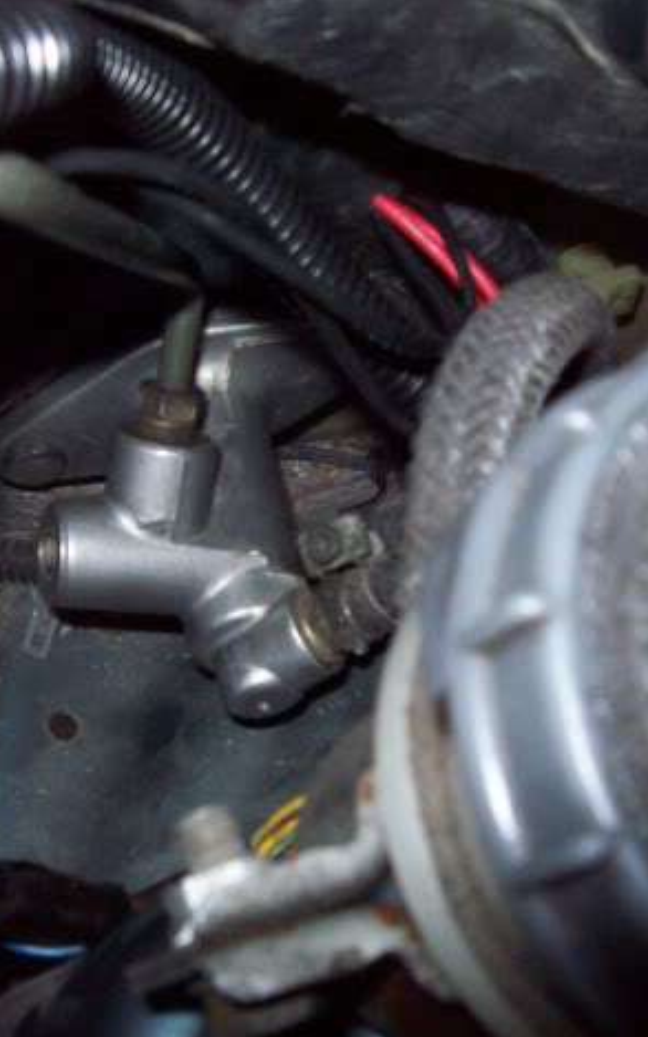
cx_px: 333
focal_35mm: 52
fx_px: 1470
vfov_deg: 38.9
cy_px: 523
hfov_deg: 24.9
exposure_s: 1/64
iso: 200
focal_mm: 6
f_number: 2.7
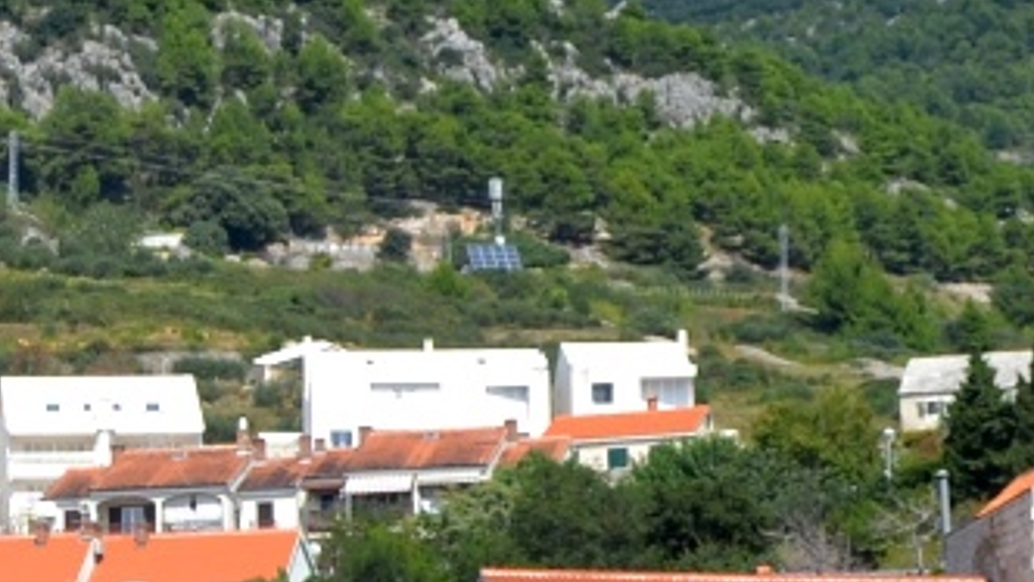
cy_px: 630
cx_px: -254
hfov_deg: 13.3
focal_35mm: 157
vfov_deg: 7.7
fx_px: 4306
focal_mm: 18
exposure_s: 1/250
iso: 100
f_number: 8
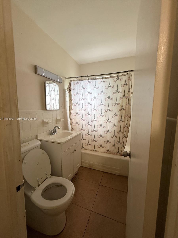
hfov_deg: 85.7
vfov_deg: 102.1
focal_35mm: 14
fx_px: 96
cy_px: 119
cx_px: 89
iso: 250
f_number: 2.2
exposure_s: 1/60
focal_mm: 2.22
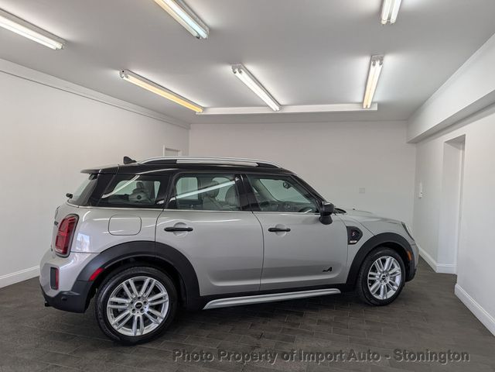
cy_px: 186
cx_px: 248
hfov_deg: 71.6
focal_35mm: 24
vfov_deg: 56.8
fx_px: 343
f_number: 1.68
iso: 16
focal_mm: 6.9
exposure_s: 1/560
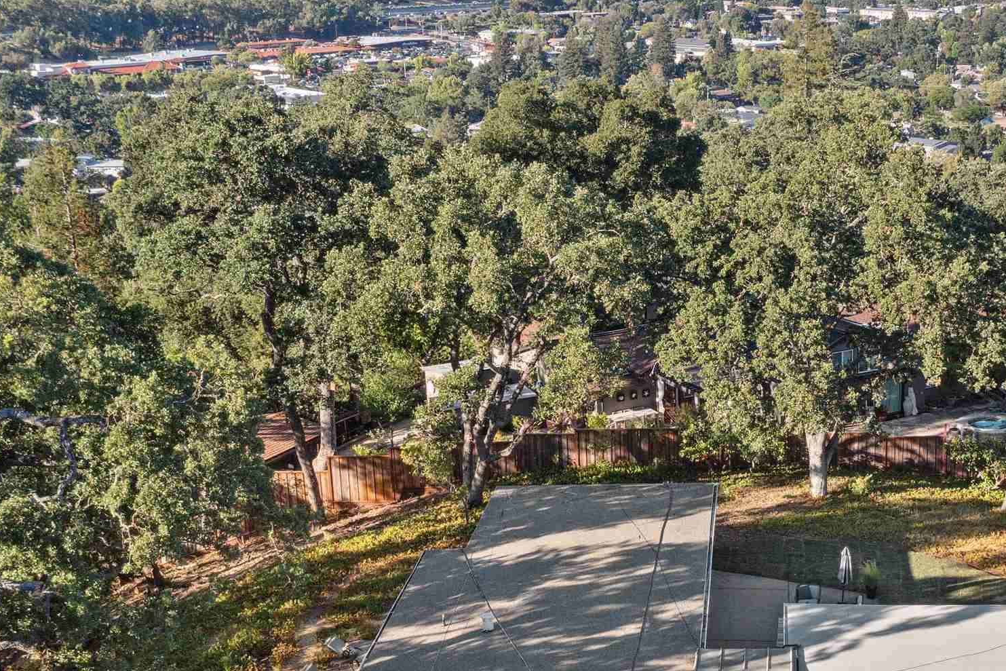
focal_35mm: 58
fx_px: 1621
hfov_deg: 33.7
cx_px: 762
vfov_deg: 23.2
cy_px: 465
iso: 100
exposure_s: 1/240
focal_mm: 10.3
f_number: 5
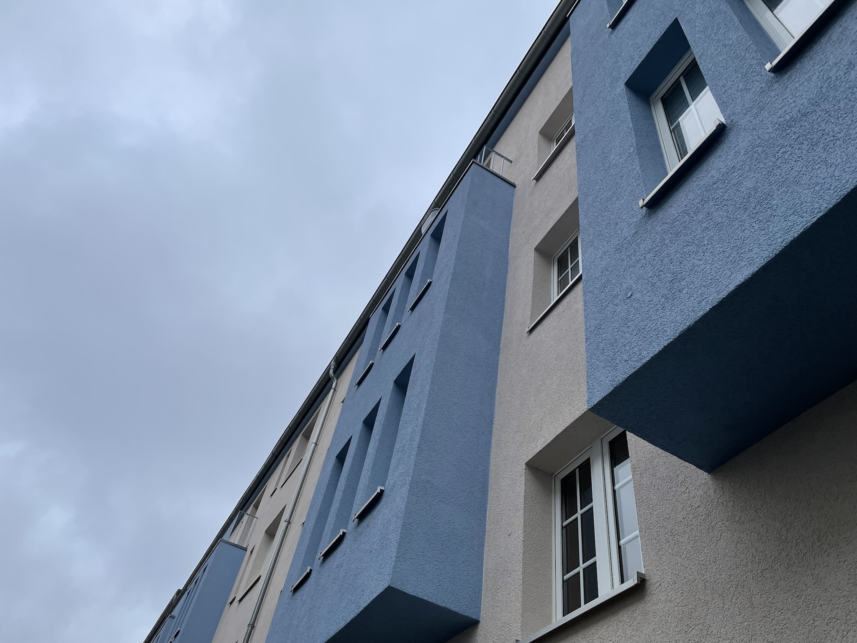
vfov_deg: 53.1
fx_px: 644
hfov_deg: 67.3
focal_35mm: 26
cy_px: 322
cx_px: 428
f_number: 1.6
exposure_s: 1/325
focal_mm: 4.2
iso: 32
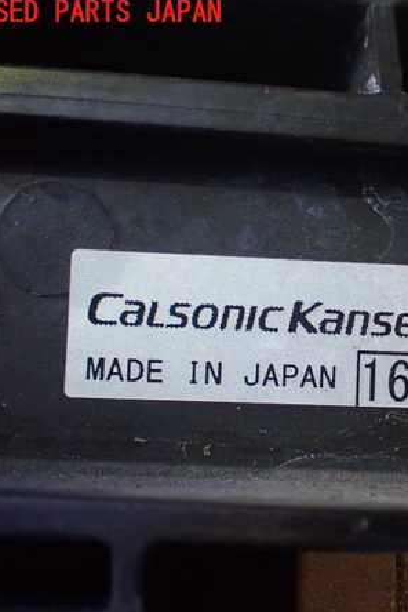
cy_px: 306
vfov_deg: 30.5
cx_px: 385
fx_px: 1122
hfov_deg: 20.1
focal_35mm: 66
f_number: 3.1
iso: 800
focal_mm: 8.4
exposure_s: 1/60
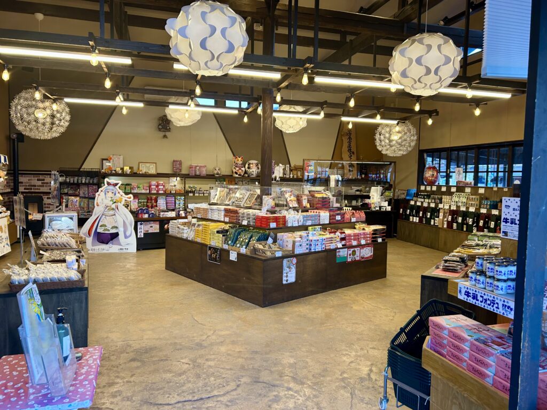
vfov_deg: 53.1
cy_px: 205
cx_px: 274
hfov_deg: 67.3
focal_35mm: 26
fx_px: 411
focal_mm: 5.7
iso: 80
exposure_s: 1/120
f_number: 1.5
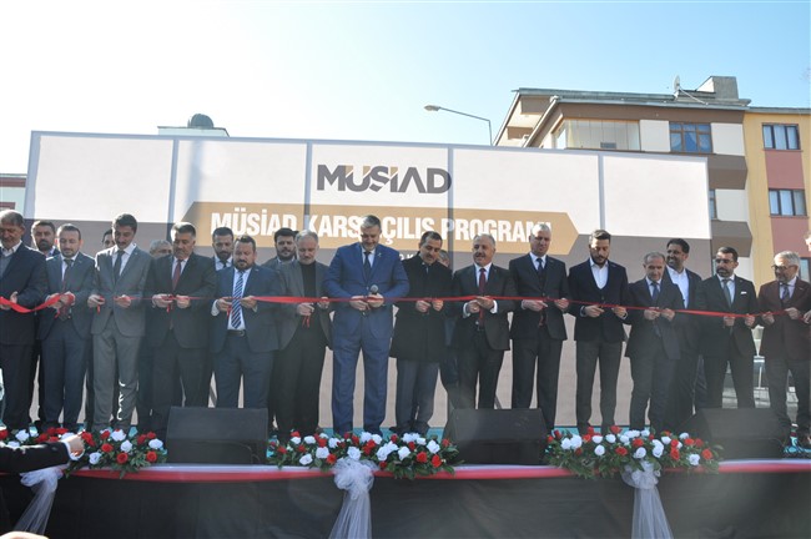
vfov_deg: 47.8
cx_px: 406
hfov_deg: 67.4
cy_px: 270
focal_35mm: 27
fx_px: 608
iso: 250
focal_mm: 18
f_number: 7.1
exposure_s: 1/200
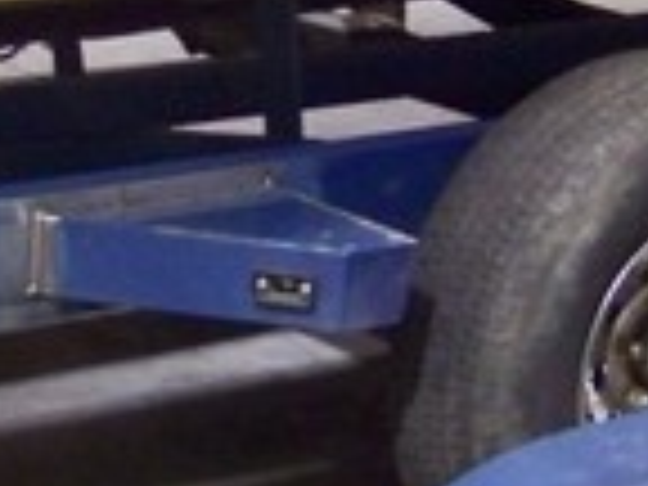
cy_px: 196
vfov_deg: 8.5
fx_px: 3276
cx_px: 441
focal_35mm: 175
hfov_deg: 11.3
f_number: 2.8
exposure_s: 1/20
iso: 400
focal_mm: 5.85
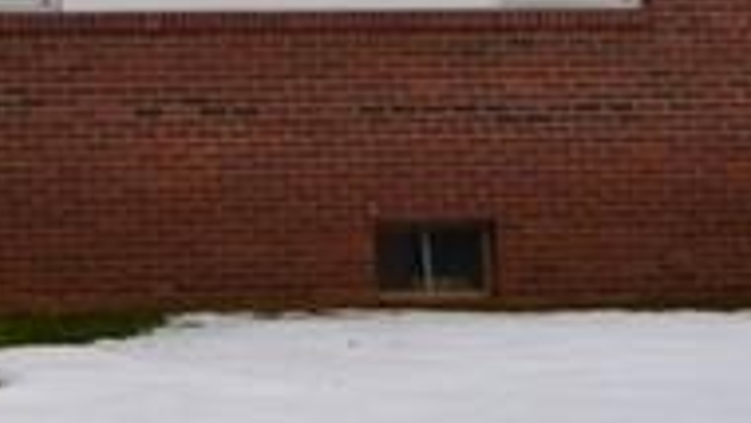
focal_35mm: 169
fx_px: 3366
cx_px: -727
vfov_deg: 7.1
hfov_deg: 11.5
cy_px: -190
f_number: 10
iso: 400
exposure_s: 1/200
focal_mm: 20
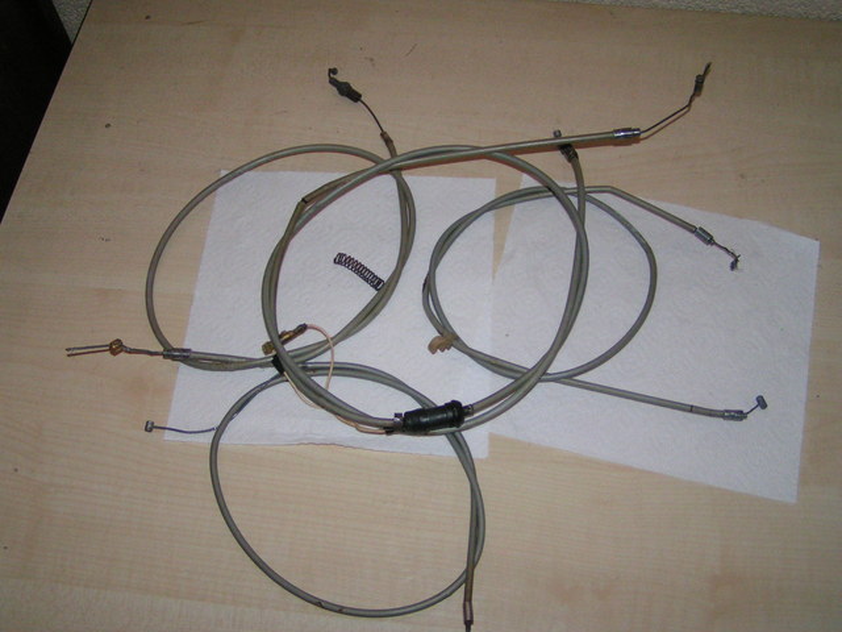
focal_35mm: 38
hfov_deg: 49.0
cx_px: 421
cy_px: 316
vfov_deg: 37.7
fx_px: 924
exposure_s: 1/40
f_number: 2.8
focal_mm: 5.8
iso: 200
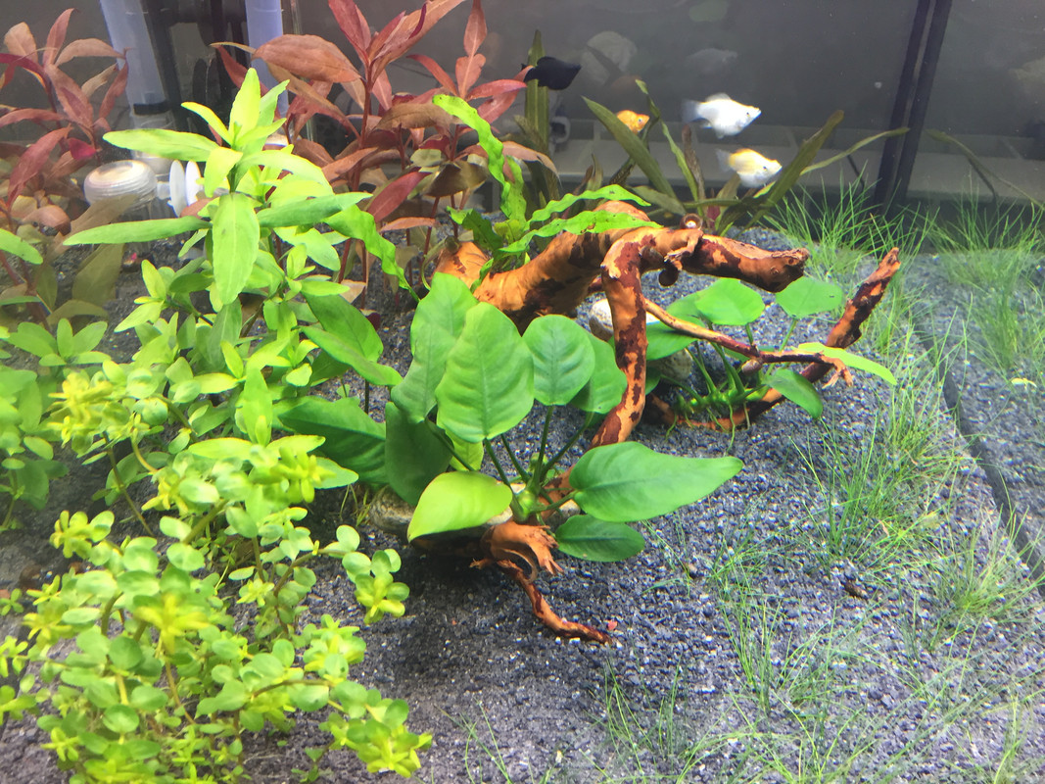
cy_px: 392
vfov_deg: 48.2
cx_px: 522
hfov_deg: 61.7
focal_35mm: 29
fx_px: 875
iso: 50
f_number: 2.2
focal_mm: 4.15
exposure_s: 1/33
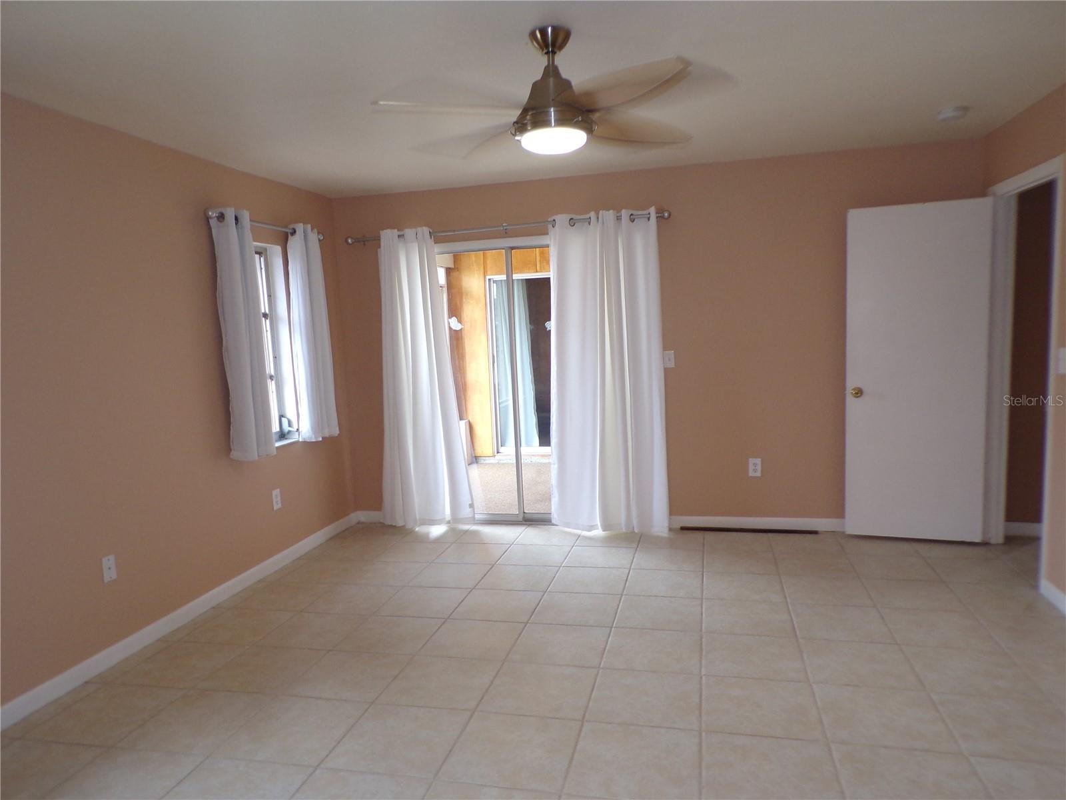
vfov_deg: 56.8
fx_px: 739
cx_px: 533
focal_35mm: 24
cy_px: 400
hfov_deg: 71.6
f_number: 3
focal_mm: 4.3
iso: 147
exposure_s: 1/34
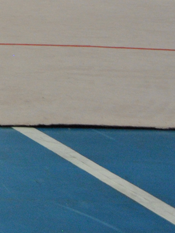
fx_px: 1045
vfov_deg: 12.3
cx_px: -297
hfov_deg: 8.4
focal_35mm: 155
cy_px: -87
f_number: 6.3
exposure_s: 1/160
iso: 800
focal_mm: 25
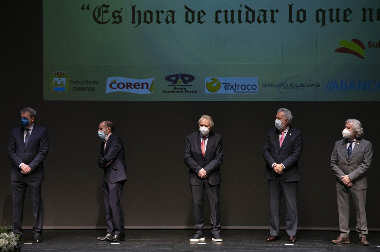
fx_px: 1527
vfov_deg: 9.4
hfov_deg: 14.2
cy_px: 126
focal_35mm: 145
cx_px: 190
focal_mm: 145
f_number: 2.8
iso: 2000
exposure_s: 1/320
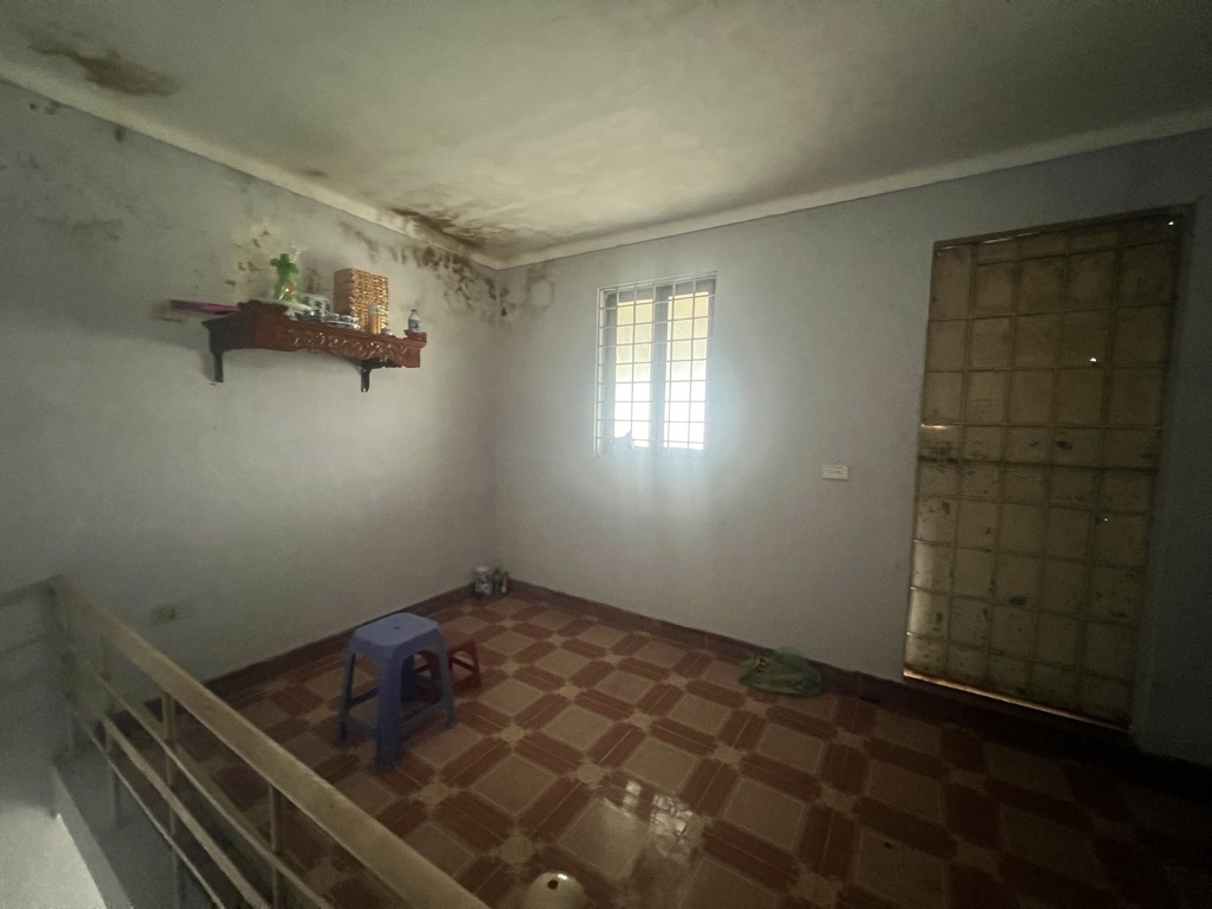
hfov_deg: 106.2
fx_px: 455
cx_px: 606
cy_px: 454
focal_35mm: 13
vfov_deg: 89.9
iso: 1000
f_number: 1.8
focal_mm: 1.57
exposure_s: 1/50
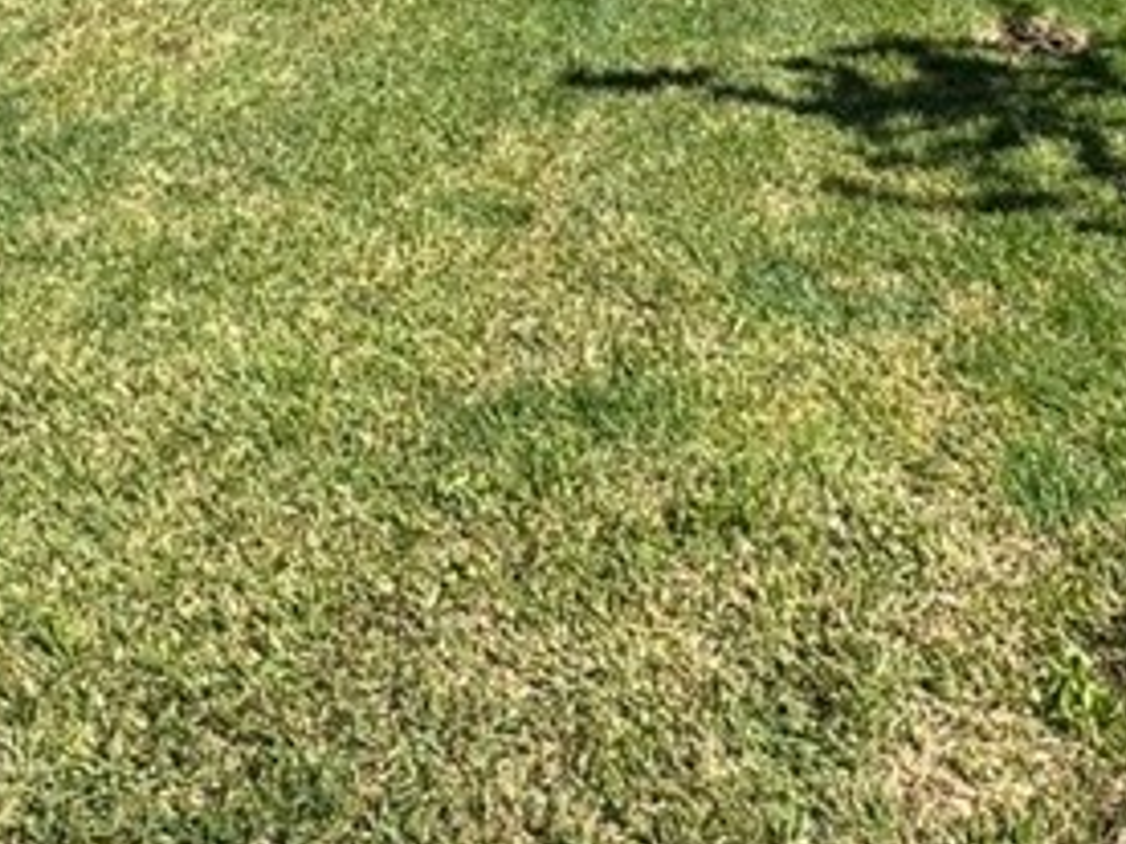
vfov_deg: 23.9
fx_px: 1691
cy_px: -310
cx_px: 853
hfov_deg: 35.9
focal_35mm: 52
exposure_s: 1/1126
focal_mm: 2.22
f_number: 2.2
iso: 50
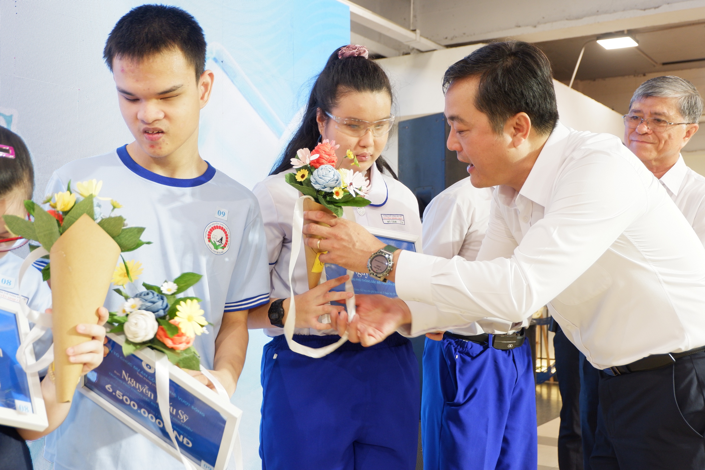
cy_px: 235
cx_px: 352
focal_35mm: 39
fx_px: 764
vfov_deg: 34.2
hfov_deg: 49.6
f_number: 4.5
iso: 640
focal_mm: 26.9
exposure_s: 1/56
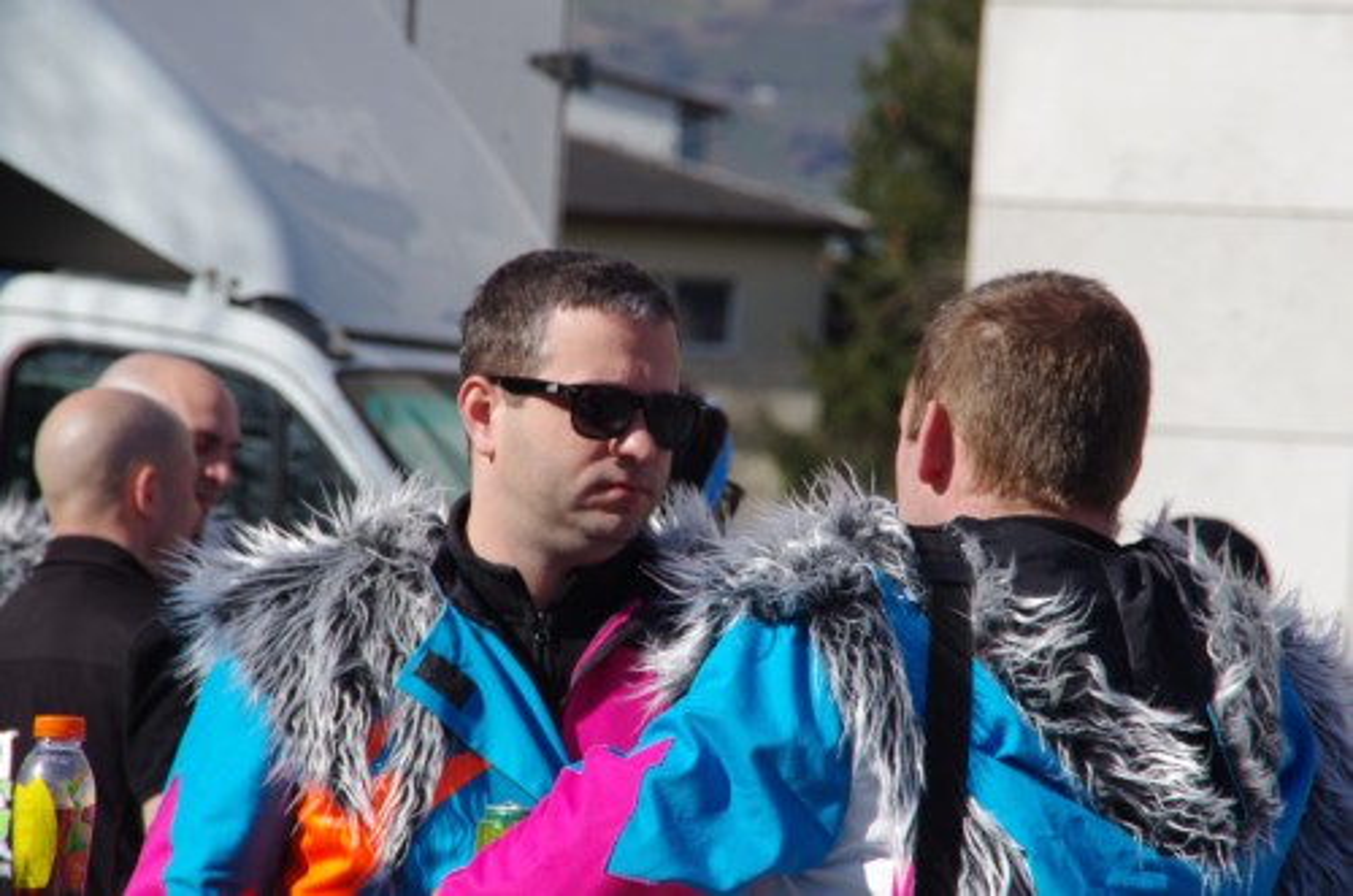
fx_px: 11250
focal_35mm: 300
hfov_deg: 6.9
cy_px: 448
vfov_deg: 4.6
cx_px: 676
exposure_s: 1/320
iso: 200
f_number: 11
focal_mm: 200
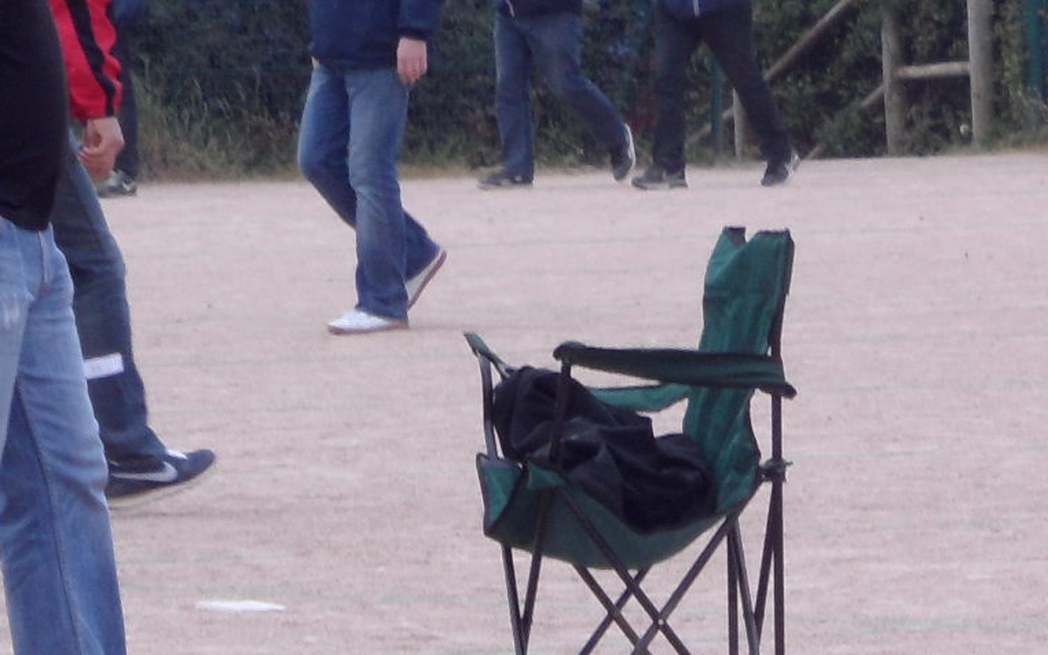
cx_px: 1267
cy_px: 209
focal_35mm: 534
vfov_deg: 2.5
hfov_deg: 3.9
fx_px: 15250
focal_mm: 24.6
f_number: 4.4
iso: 80
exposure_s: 1/350
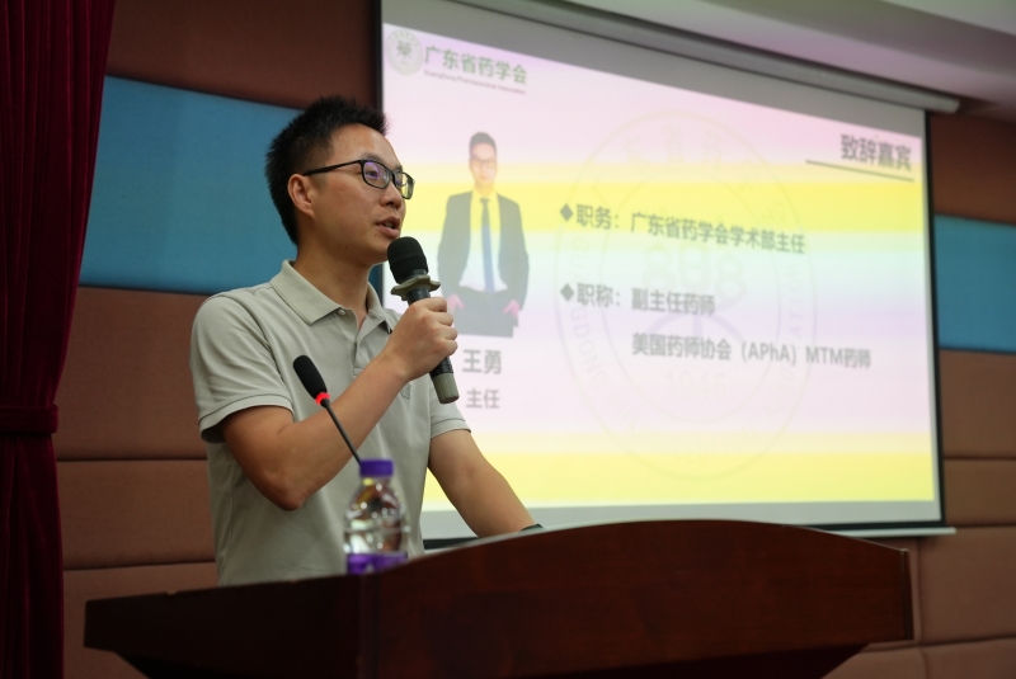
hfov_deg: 38.2
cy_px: 340
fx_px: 1469
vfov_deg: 26.0
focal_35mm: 52
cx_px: 508
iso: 2000
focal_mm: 52
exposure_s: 1/160
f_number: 4
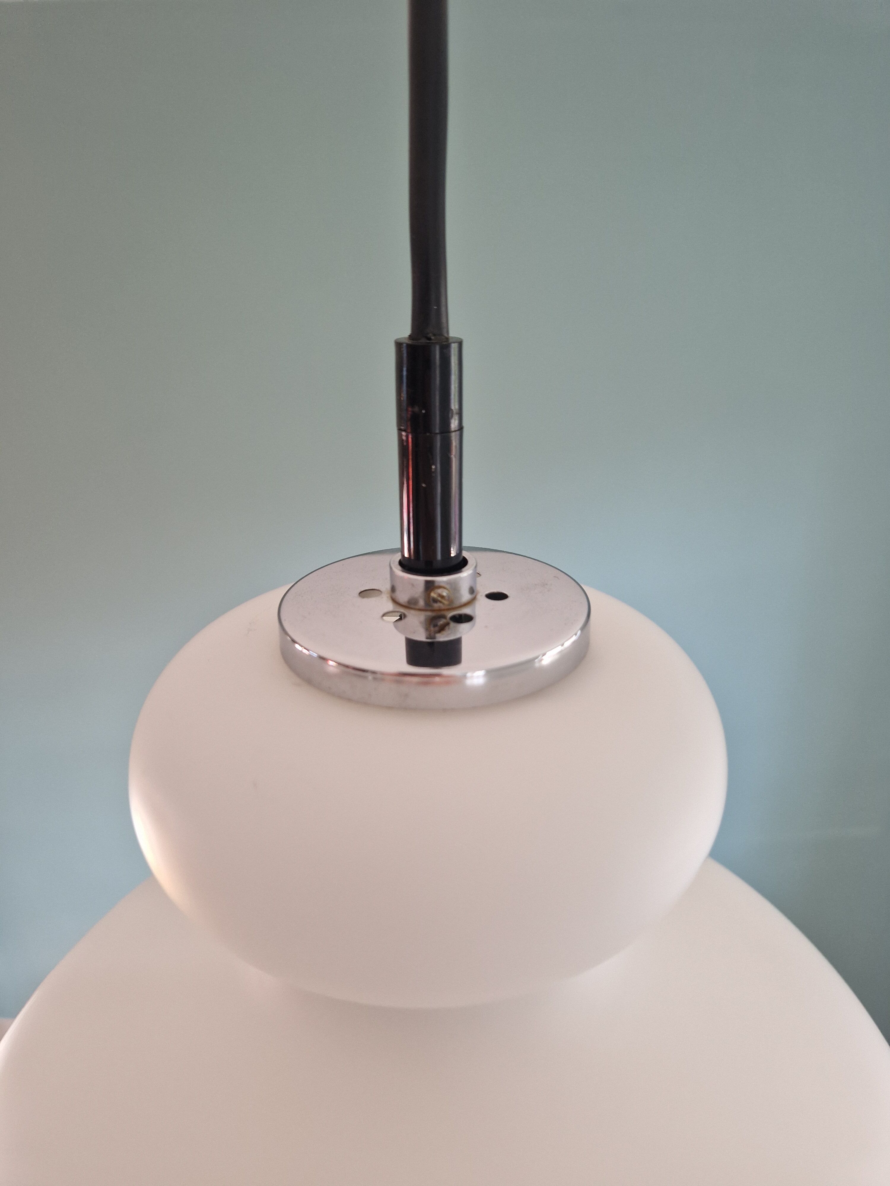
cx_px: 445
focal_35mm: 23
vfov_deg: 73.9
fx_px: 788
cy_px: 593
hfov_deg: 58.9
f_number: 1.8
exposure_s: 1/100
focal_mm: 5.4
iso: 50
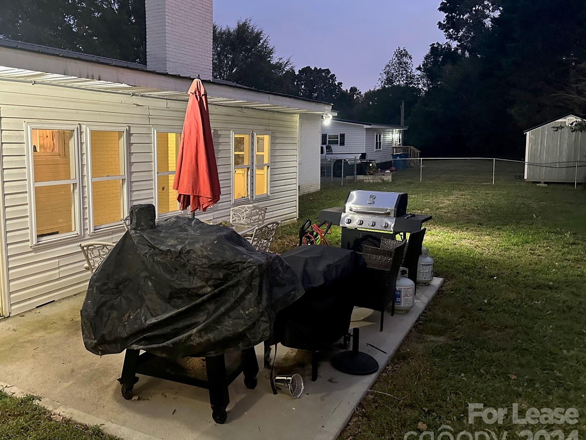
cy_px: 195
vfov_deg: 46.7
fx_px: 508
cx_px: 240
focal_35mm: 30
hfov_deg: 59.5
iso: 800
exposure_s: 1/40
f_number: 1.78
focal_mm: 6.86
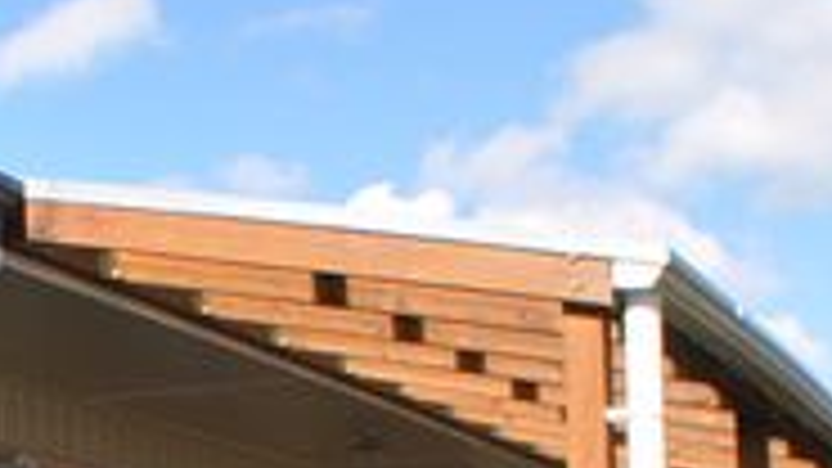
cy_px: 729
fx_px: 2739
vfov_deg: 9.5
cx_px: -49
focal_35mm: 124
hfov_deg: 16.8
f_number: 8
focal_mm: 19
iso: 200
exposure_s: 1/200
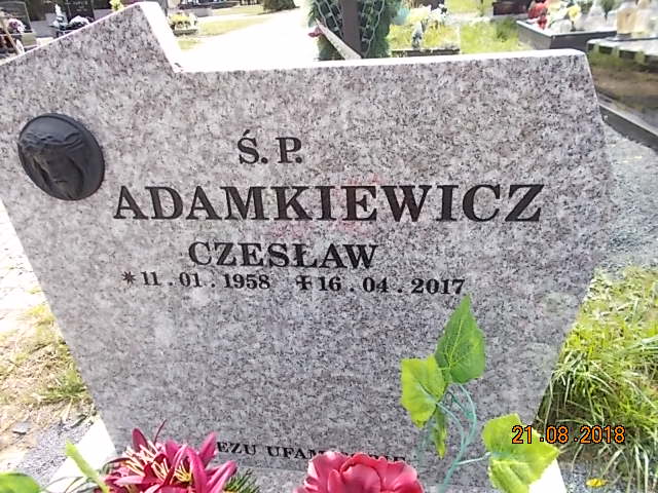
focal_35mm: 26
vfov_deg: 53.1
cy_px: 246
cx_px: 329
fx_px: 494
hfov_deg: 67.3
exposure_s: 1/250
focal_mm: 4.6
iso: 80
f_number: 3.2
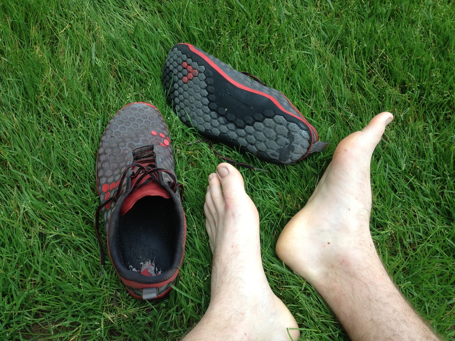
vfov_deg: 40.7
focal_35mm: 35
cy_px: 170
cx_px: 228
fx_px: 460
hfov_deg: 52.6
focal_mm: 4.28
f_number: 2.4
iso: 50
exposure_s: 1/305
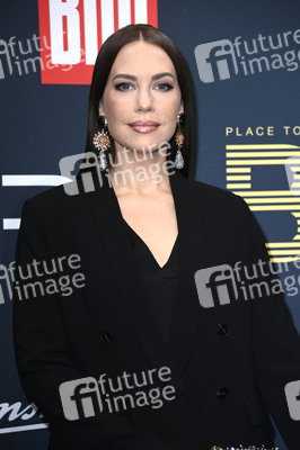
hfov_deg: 10.1
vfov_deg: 15.2
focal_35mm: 135
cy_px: 225
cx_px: 150
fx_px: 1690
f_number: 5.6
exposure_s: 1/250
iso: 320
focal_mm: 135
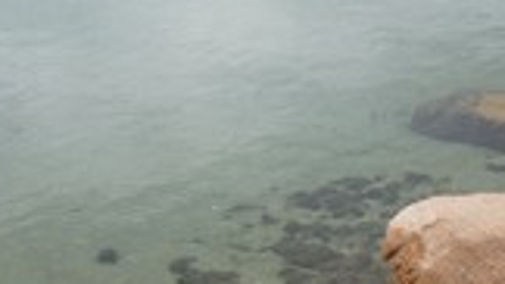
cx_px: 281
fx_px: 1191
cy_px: 153
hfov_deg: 23.9
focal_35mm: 89
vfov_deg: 13.6
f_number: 5.6
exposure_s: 1/80
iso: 200
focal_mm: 20
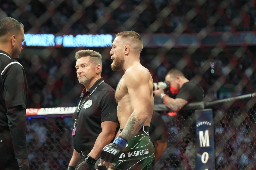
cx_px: 128
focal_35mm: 132
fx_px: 939
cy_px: 85
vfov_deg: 10.4
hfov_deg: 15.5
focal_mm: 132
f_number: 4
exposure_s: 1/800
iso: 5000
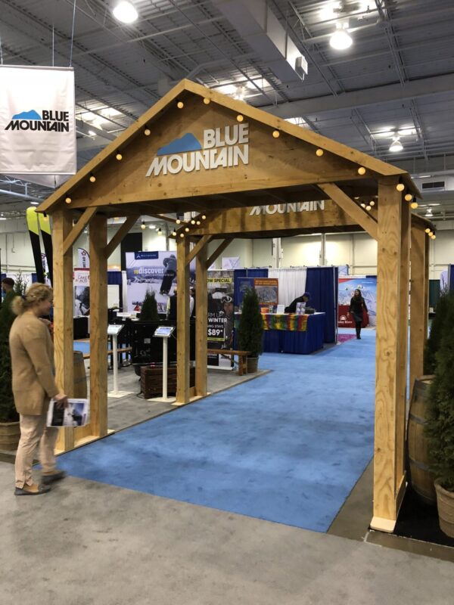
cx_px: 227
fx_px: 507
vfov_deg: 61.7
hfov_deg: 48.2
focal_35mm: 29
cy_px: 302
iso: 80
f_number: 1.8
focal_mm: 3.99
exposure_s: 1/15
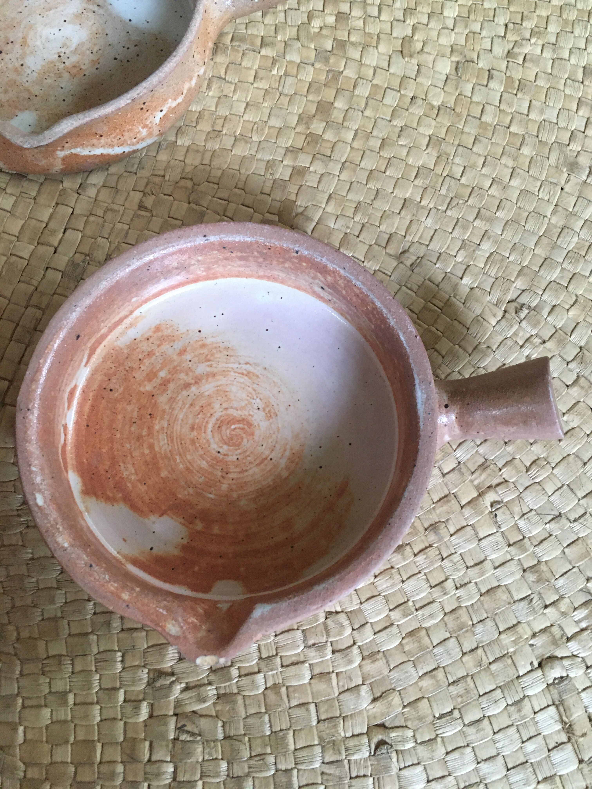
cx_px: 296
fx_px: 661
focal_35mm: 29
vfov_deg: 61.7
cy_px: 394
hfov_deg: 48.2
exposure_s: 1/25
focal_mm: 4.15
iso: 200
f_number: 2.2
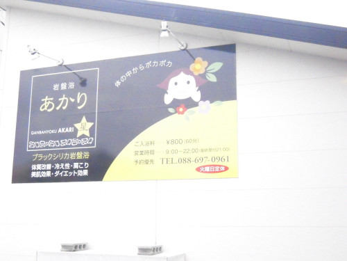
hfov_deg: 38.2
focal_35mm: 50
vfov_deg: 29.1
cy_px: 130
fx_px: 501
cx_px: 174
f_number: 7
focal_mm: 8.9
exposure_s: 1/1600
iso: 3200
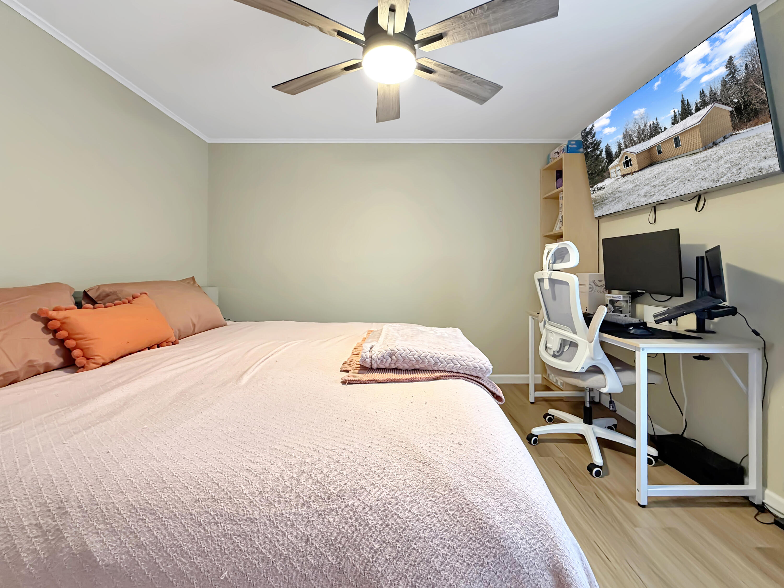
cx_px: 392
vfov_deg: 85.7
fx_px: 317
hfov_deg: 102.1
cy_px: 294
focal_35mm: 14
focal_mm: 2.22
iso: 320
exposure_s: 1/60
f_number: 2.2
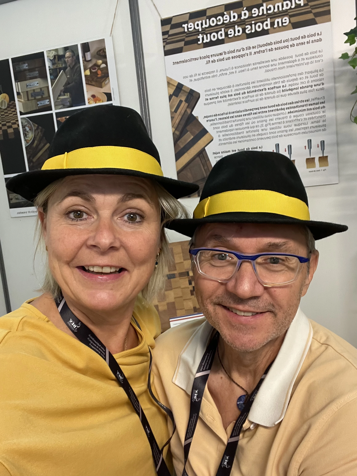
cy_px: 238
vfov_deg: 60.0
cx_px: 178
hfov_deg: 46.8
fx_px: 413
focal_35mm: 30
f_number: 2.2
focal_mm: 2.7
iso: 250
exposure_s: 1/50
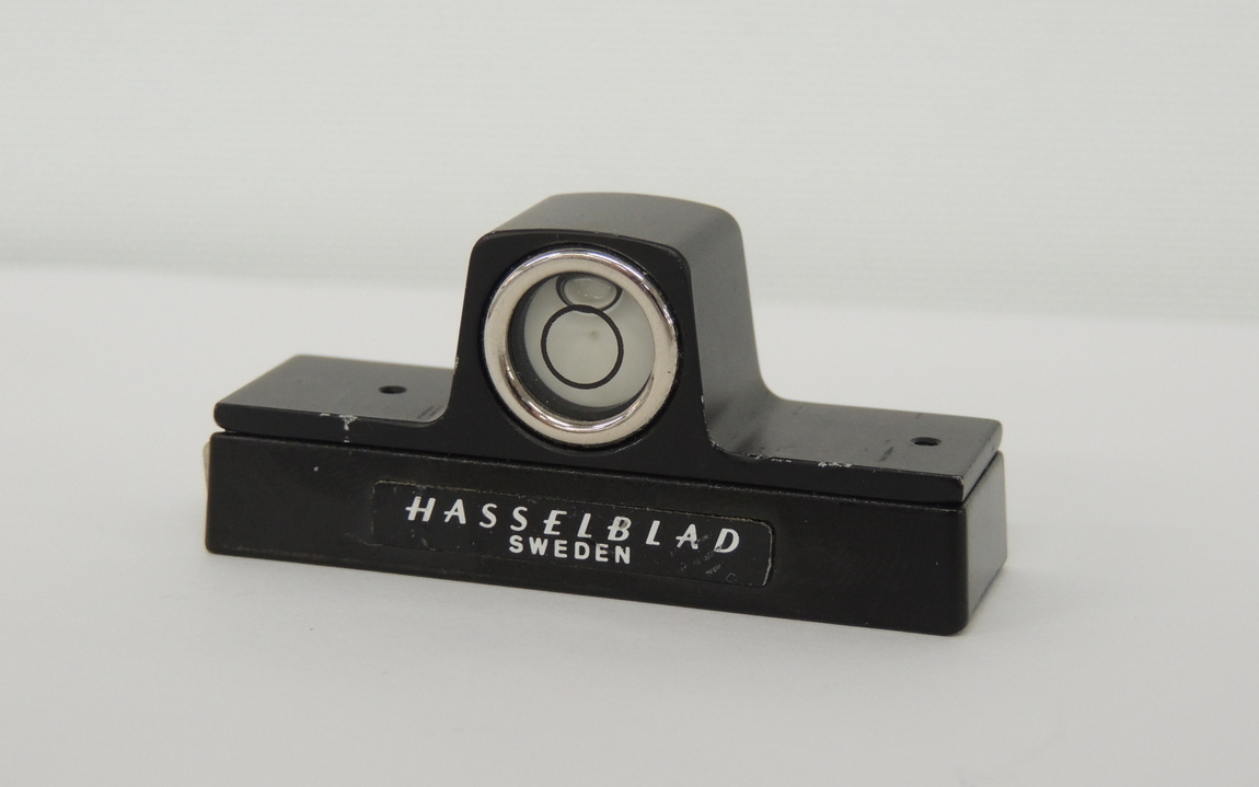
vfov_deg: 13.9
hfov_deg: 22.1
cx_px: 632
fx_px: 3226
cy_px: 398
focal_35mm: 94
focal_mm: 15.1
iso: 400
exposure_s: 1/50
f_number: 4
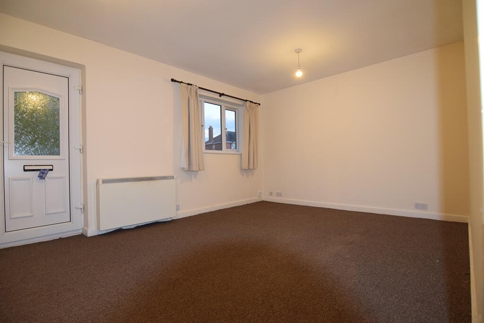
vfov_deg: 69.7
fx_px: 232
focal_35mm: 17
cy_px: 162
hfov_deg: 92.4
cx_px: 242
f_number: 4
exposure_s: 1/60
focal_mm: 11.5
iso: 800
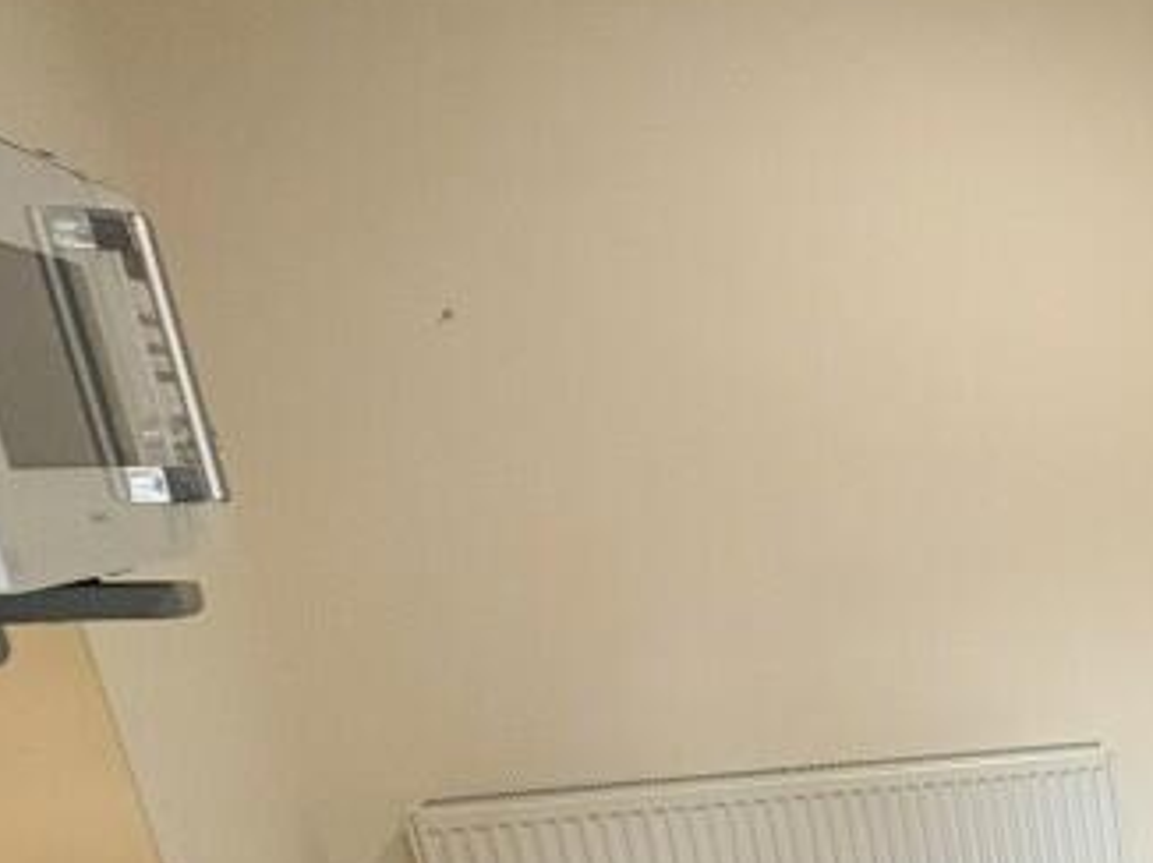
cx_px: 1744
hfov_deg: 28.0
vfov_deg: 30.0
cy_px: 913
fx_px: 1464
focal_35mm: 44
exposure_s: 1/76
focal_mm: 2.22
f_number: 2.2
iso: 250
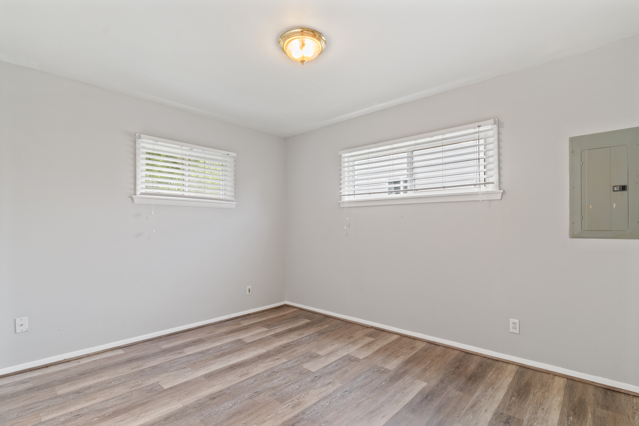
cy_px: 213
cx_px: 320
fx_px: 302
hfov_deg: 93.3
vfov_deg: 70.4
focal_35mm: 17
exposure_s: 1/4
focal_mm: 17
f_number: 7.1
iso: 320
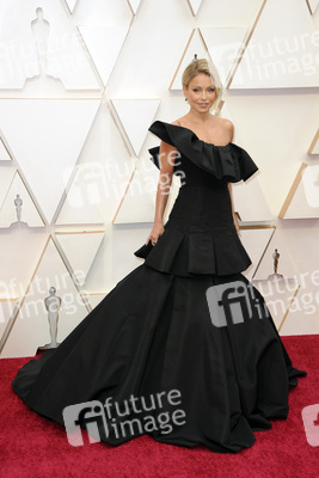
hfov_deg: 24.2
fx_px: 744
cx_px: 160
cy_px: 239
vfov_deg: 35.6
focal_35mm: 56
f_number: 6.3
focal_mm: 56
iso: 1000
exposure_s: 1/250
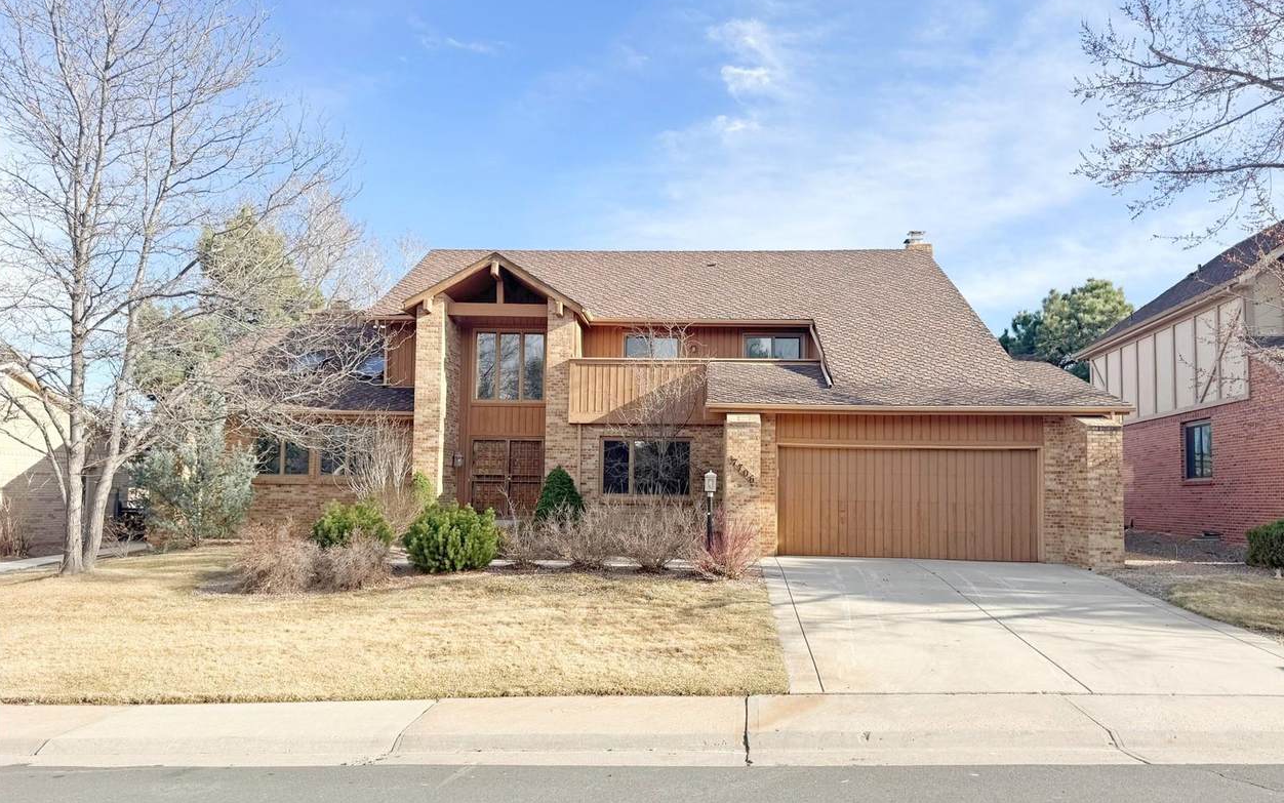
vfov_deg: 47.6
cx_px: 652
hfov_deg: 70.4
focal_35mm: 26
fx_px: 910
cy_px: 427
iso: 80
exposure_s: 1/2833
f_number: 1.78
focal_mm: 6.76
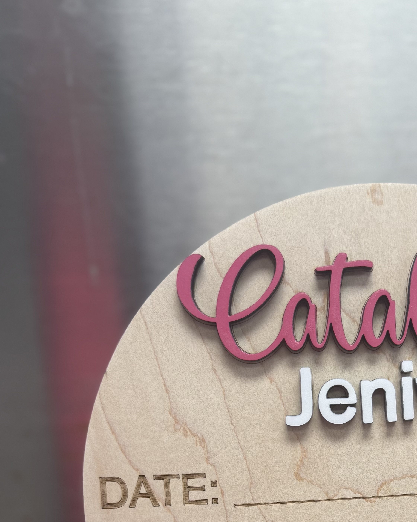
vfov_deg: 35.4
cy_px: 511
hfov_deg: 30.4
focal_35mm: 48
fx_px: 741
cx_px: 352
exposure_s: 1/120
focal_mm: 6.76
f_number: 1.78
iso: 125
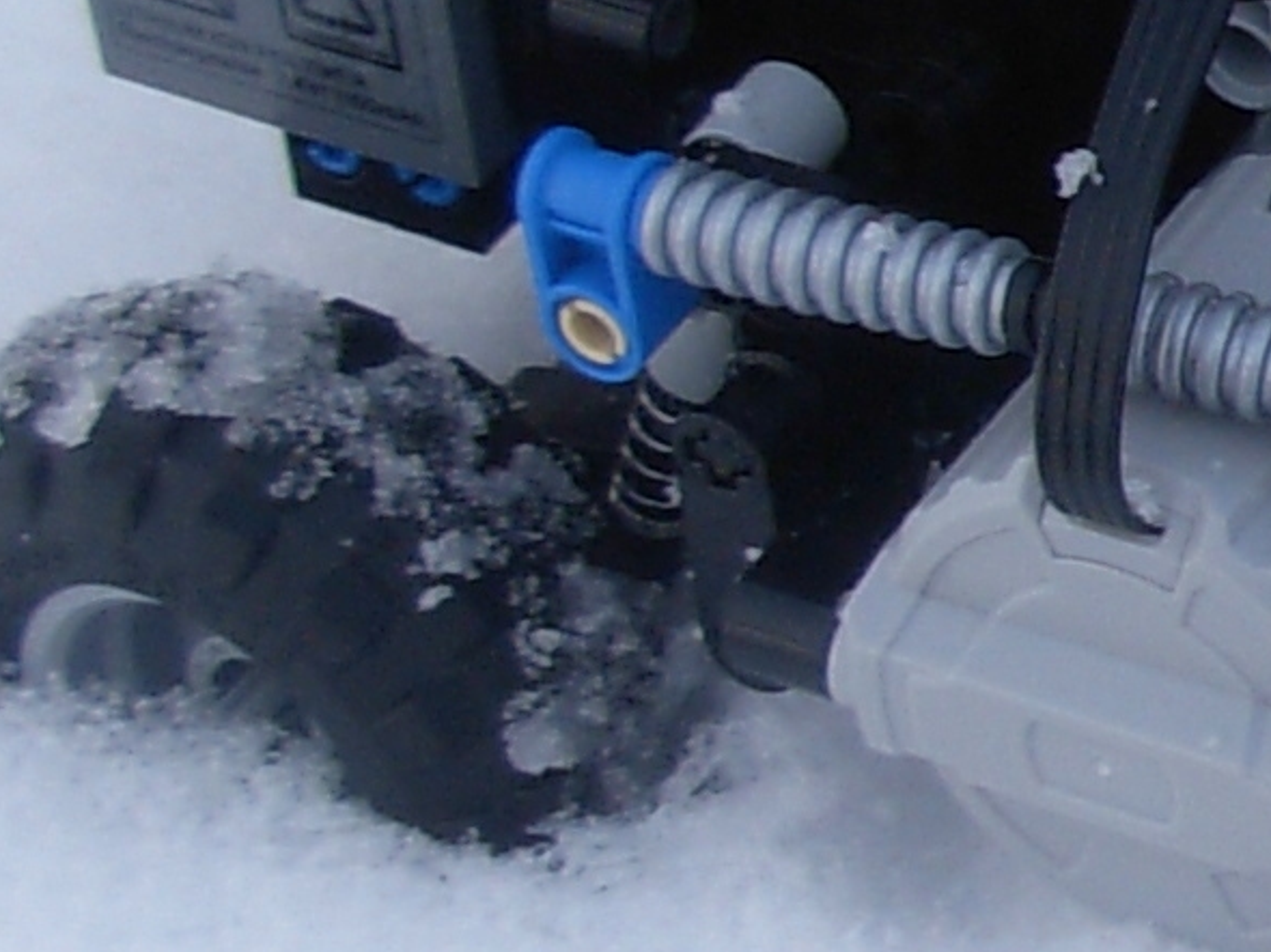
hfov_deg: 9.3
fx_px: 7267
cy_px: 267
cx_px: 2710
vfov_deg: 7.5
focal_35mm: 198
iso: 79
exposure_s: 1/406
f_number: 2.9
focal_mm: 6.3
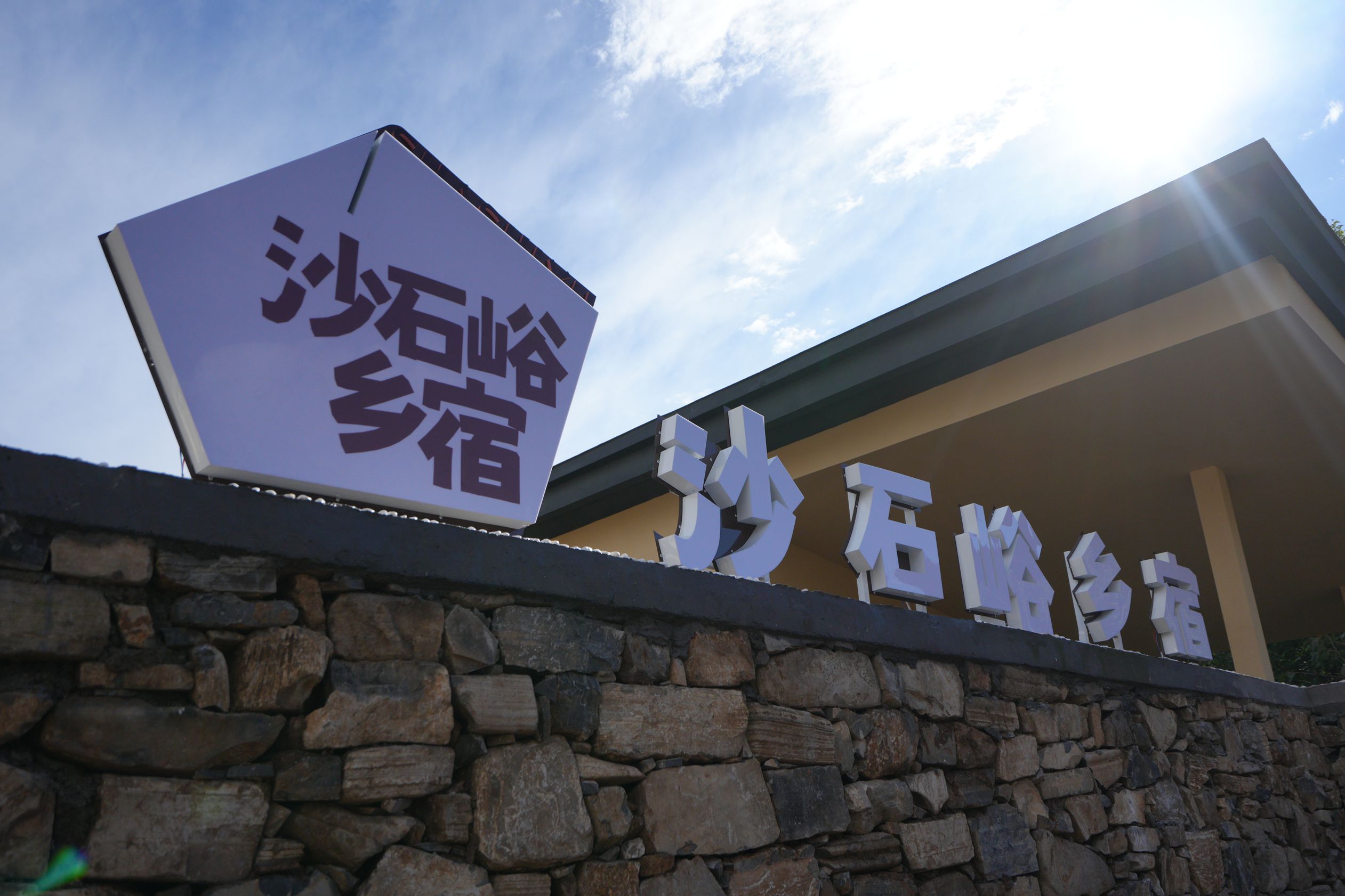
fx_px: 1046
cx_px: 672
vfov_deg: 46.4
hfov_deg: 65.5
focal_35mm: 28
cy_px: 448
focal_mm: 28
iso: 640
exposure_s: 1/8000
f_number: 4
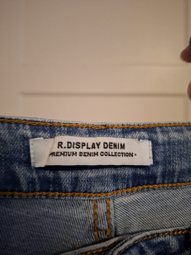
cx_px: 96
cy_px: 128
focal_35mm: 23
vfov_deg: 73.9
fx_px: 169
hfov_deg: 58.9
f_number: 1.8
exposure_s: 1/20
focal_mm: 5.54
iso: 800
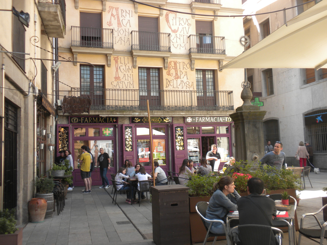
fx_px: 350
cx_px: 164
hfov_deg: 50.1
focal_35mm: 37
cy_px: 122
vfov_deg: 38.7
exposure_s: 1/66.3
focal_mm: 6.6
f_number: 3.5
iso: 64
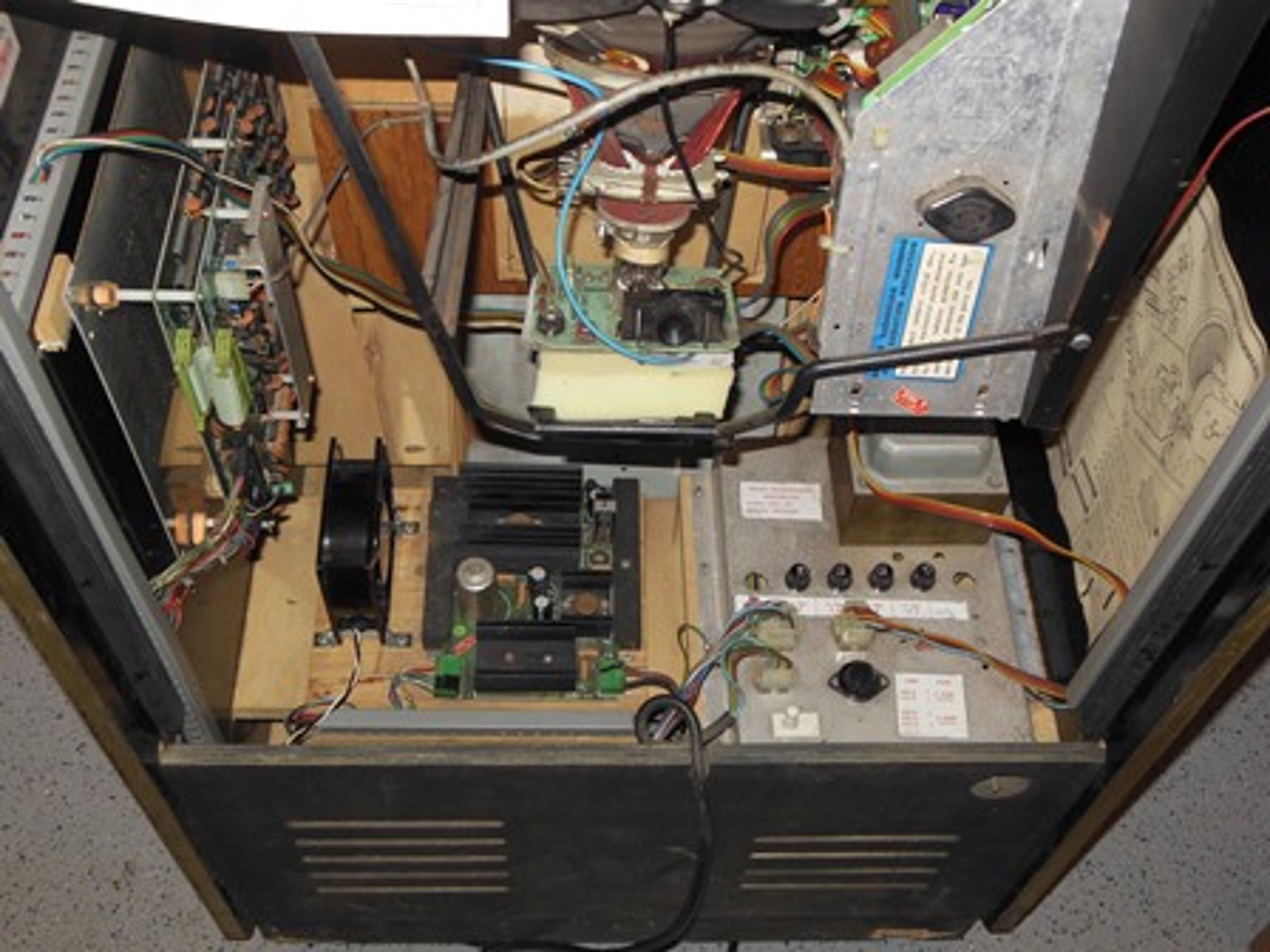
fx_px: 1394
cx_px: 635
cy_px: 476
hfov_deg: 49.0
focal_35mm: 38
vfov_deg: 37.7
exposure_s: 1/30
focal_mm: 6.8
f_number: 3.6
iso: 200
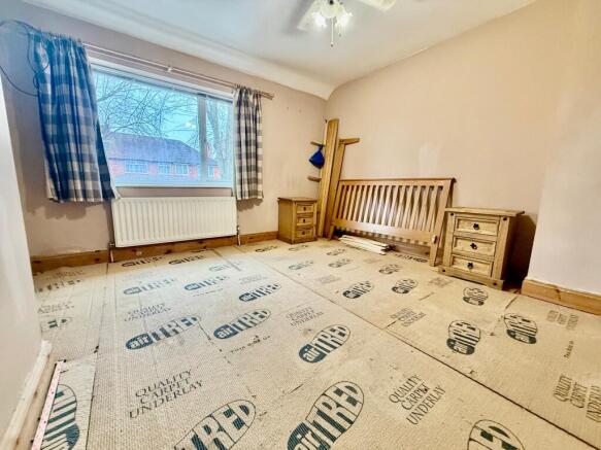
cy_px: 225
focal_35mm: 14
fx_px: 243
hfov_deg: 102.1
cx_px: 300
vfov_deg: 85.7
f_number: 2.2
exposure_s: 1/60
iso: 400
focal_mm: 2.22
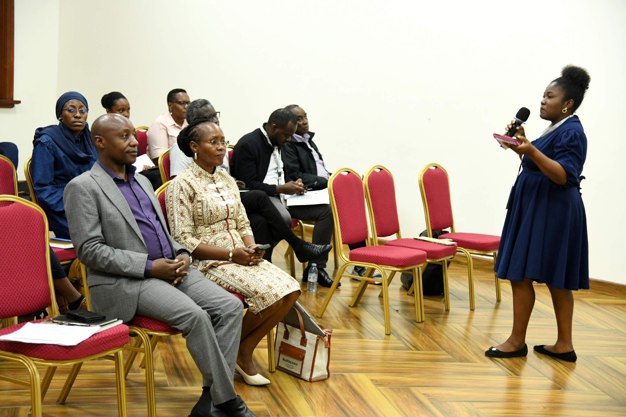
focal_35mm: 58
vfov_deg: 23.4
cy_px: 208
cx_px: 313
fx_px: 1008
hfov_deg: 34.5
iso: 2500
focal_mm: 58
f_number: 4
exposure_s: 1/125
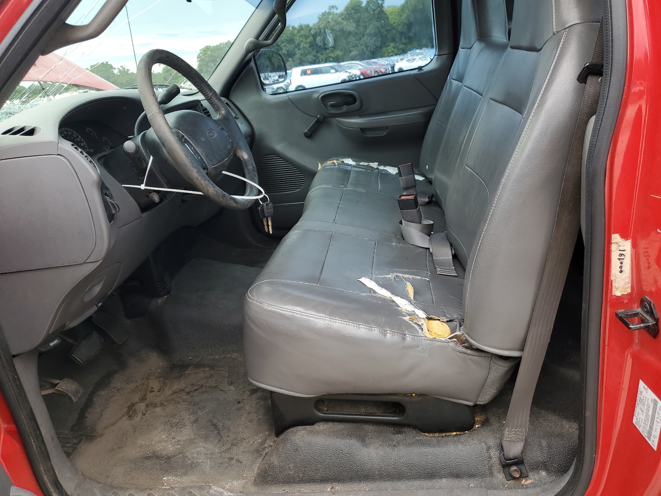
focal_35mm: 26
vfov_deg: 53.1
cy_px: 248
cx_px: 330
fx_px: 496
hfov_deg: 67.3
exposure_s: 1/303
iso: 50
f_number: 1.5
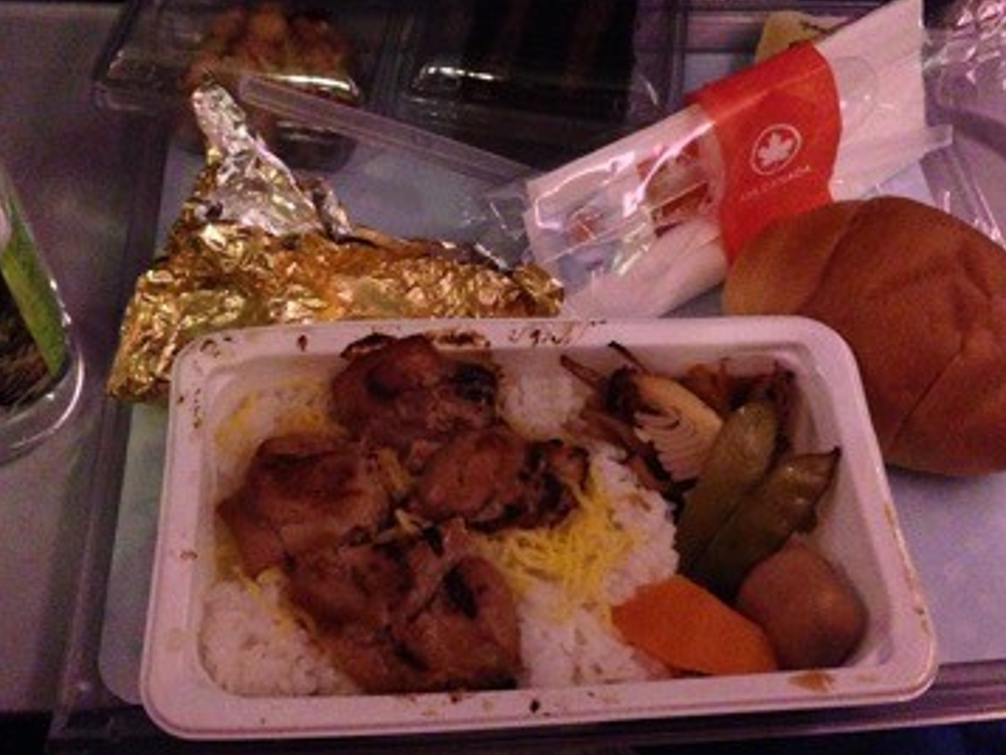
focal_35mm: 37
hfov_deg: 50.1
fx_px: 1076
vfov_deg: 38.7
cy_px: 363
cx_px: 471
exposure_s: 1/15
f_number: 2.4
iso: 2000
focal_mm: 4.13
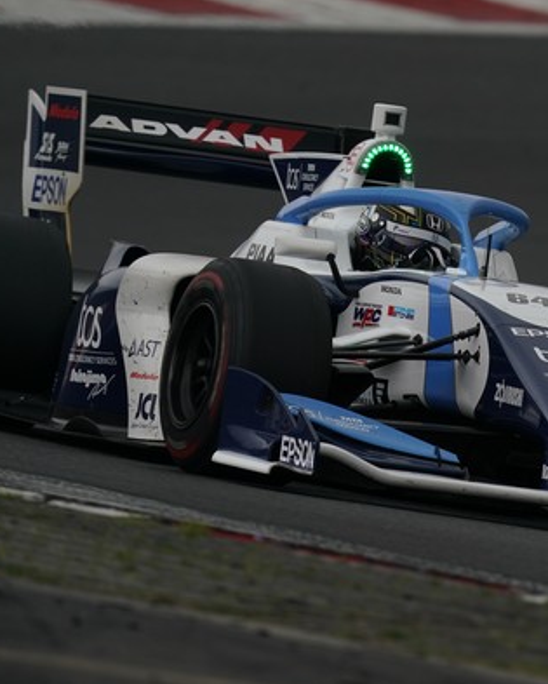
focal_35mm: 1031
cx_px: 437
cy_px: 305
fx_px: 20878
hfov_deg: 1.5
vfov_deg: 1.9
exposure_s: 1/800
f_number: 7.1
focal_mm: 600
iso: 400
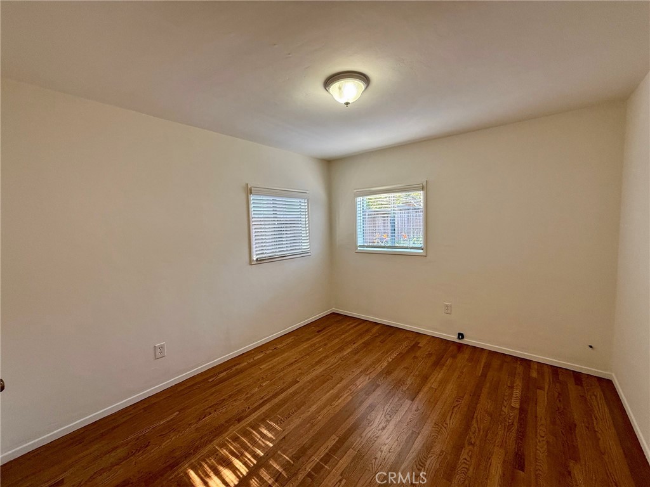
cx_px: 325
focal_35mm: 14
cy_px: 244
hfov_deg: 102.1
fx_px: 263
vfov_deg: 85.7
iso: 160
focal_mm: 2.22
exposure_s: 1/120
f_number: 2.2
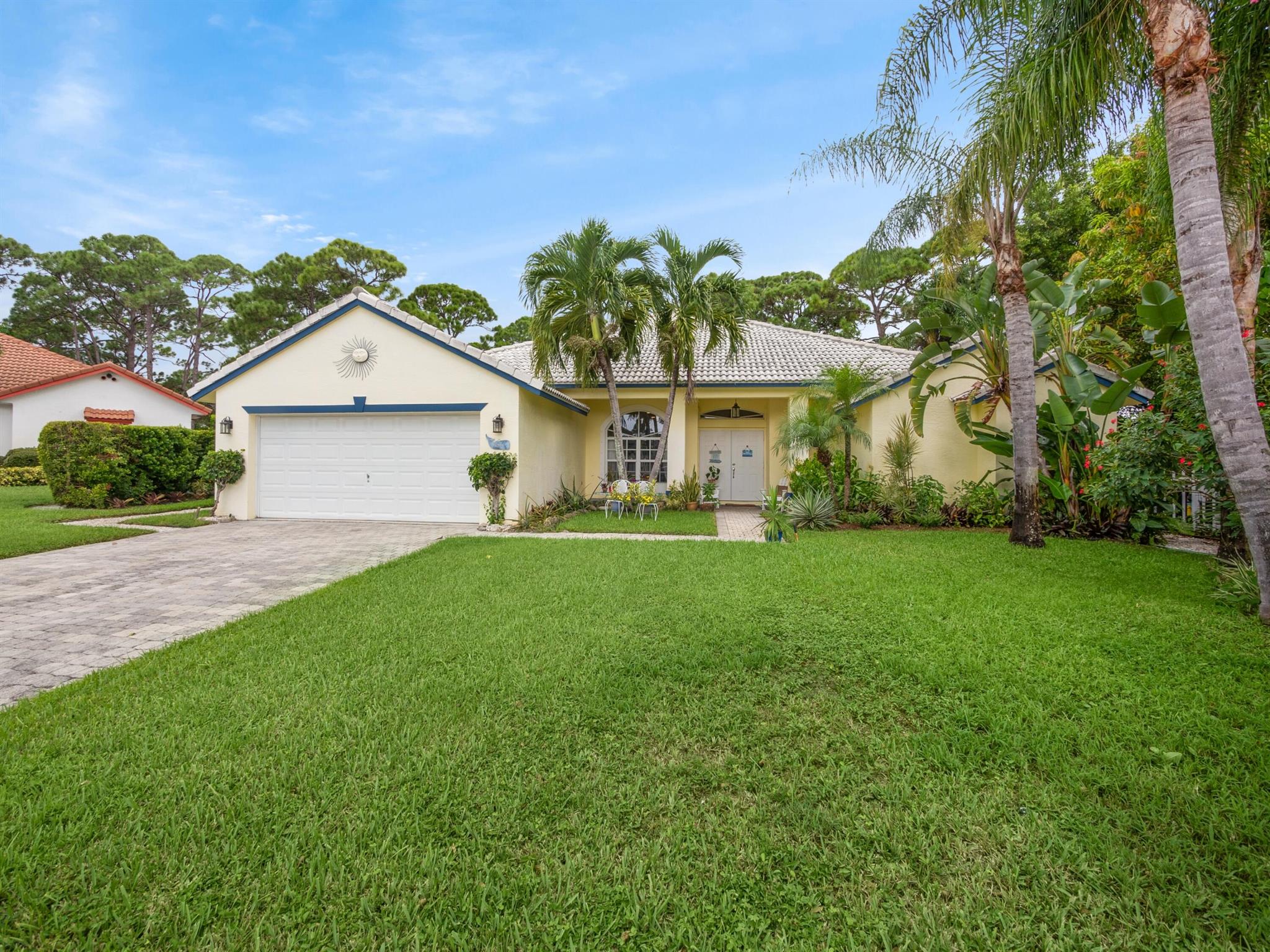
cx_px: 635
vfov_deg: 85.7
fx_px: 514
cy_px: 476
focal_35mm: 14
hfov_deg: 102.1
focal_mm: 7
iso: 200
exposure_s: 1/160
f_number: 4.5
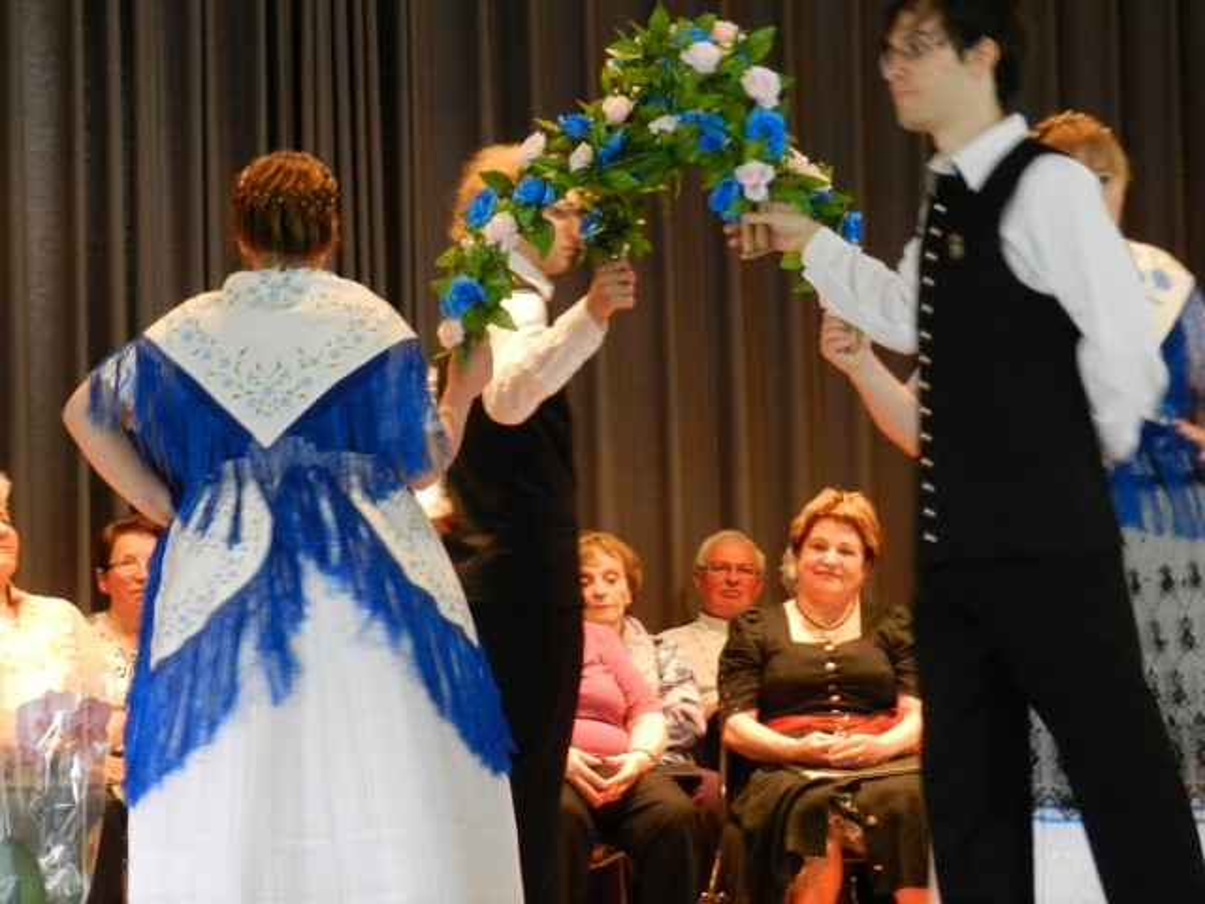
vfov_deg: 12.9
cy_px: 452
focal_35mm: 115
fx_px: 4003
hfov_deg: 17.1
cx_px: 602
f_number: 4.8
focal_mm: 20.5
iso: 800
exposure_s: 1/25
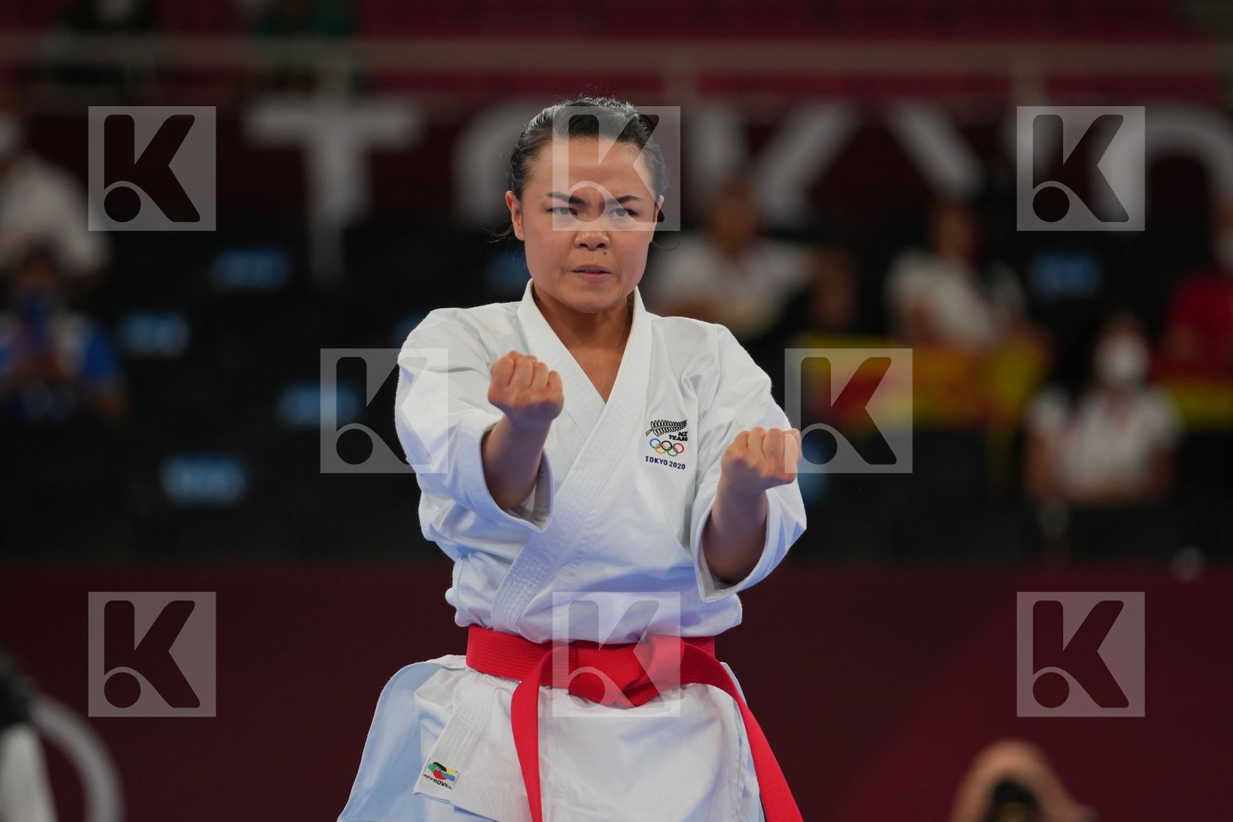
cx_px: 616
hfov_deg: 6.9
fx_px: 10274
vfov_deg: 4.6
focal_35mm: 300
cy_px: 411
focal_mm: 200
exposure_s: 1/500
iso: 200
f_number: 2.8
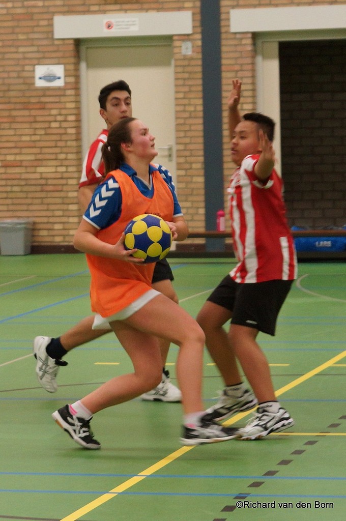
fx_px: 1084
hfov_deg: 18.1
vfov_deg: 27.0
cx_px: 173
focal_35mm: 75
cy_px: 260
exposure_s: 1/200
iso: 800
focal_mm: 50
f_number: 2.8
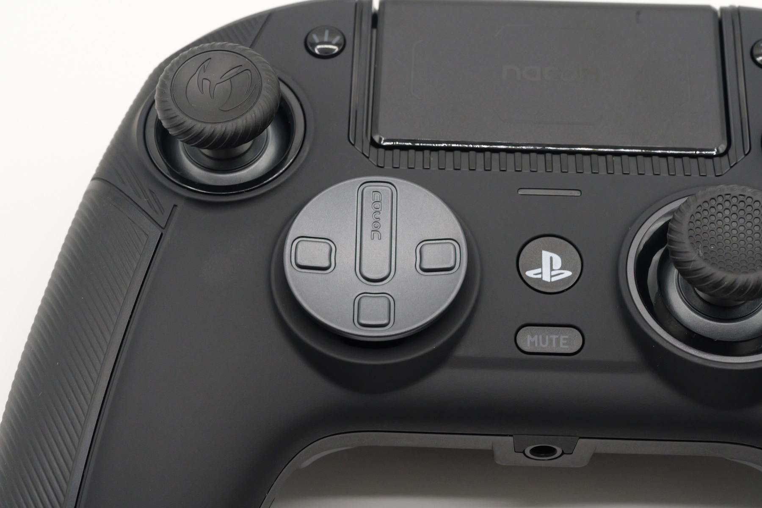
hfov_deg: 28.8
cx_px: 381
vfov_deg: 19.5
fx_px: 1482
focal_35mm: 70
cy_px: 254
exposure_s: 1/80
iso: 6400
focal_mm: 70
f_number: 16
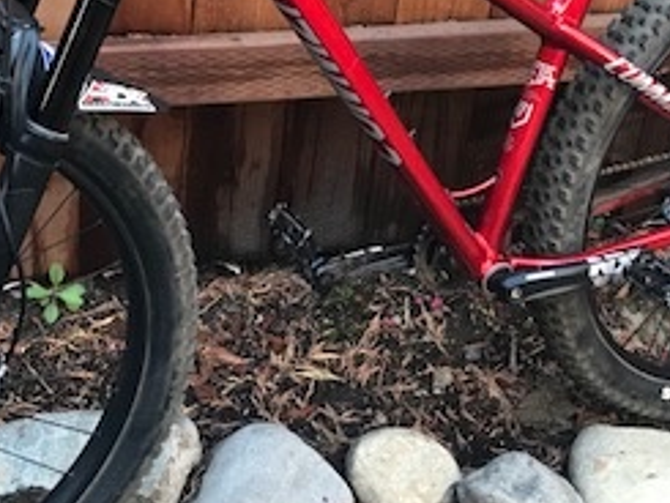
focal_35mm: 73
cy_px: 183
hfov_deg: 26.6
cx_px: 268
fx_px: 1414
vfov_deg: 20.1
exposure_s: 1/40
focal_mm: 3.99
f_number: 1.8
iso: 25
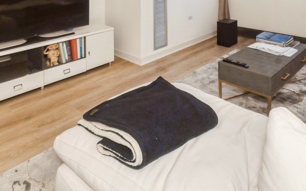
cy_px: -33
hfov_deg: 64.5
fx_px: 242
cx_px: 166
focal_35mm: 29
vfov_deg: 35.1
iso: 200
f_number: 8
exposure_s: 1/160
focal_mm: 12
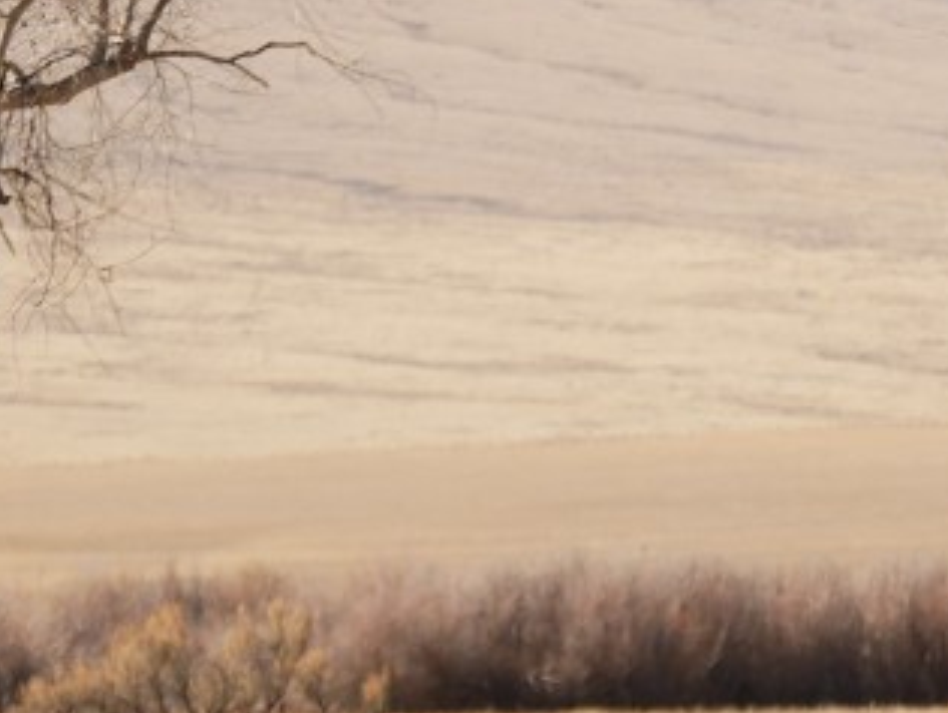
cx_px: 847
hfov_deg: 3.1
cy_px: 984
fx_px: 17794
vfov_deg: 2.3
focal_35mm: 649
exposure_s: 1/800
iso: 200
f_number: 5
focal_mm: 100
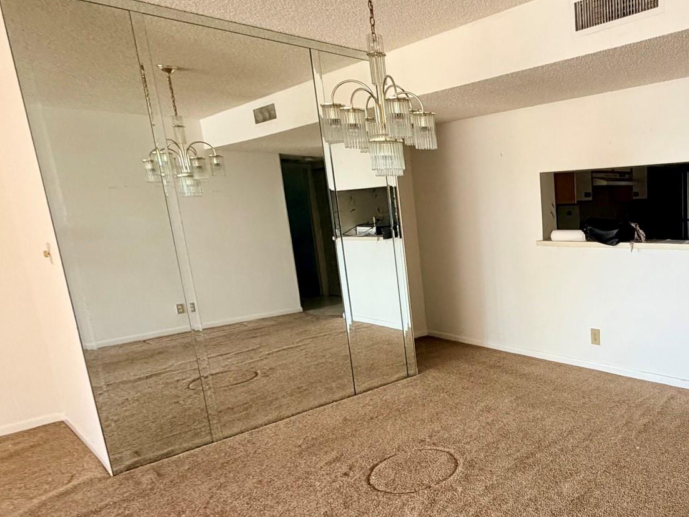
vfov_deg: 52.7
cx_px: 579
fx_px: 517
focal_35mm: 26
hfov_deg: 60.2
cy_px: 309
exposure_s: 1/121
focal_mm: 2.22
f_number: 2.2
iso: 320
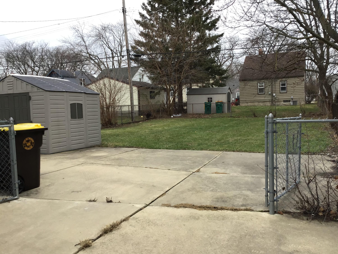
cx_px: 169
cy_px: 127
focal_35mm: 31
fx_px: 303
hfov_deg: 58.4
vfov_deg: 45.4
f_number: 2.4
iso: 32
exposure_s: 1/120
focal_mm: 3.3
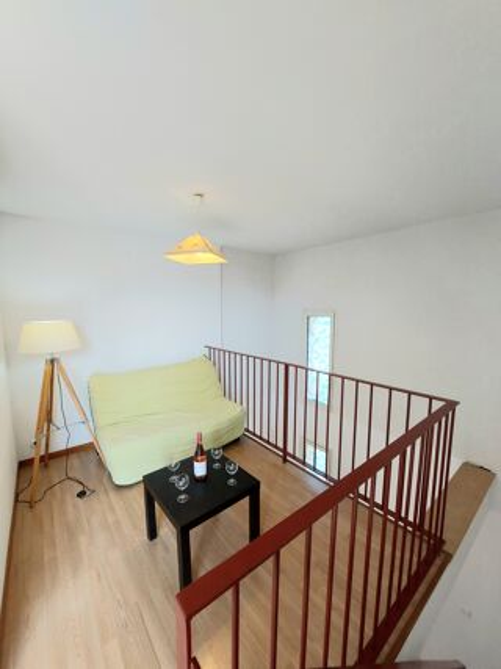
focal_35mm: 13
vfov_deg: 106.2
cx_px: 250
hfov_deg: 89.9
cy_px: 334
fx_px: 251
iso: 80
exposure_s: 1/100
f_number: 2.2
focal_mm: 1.74
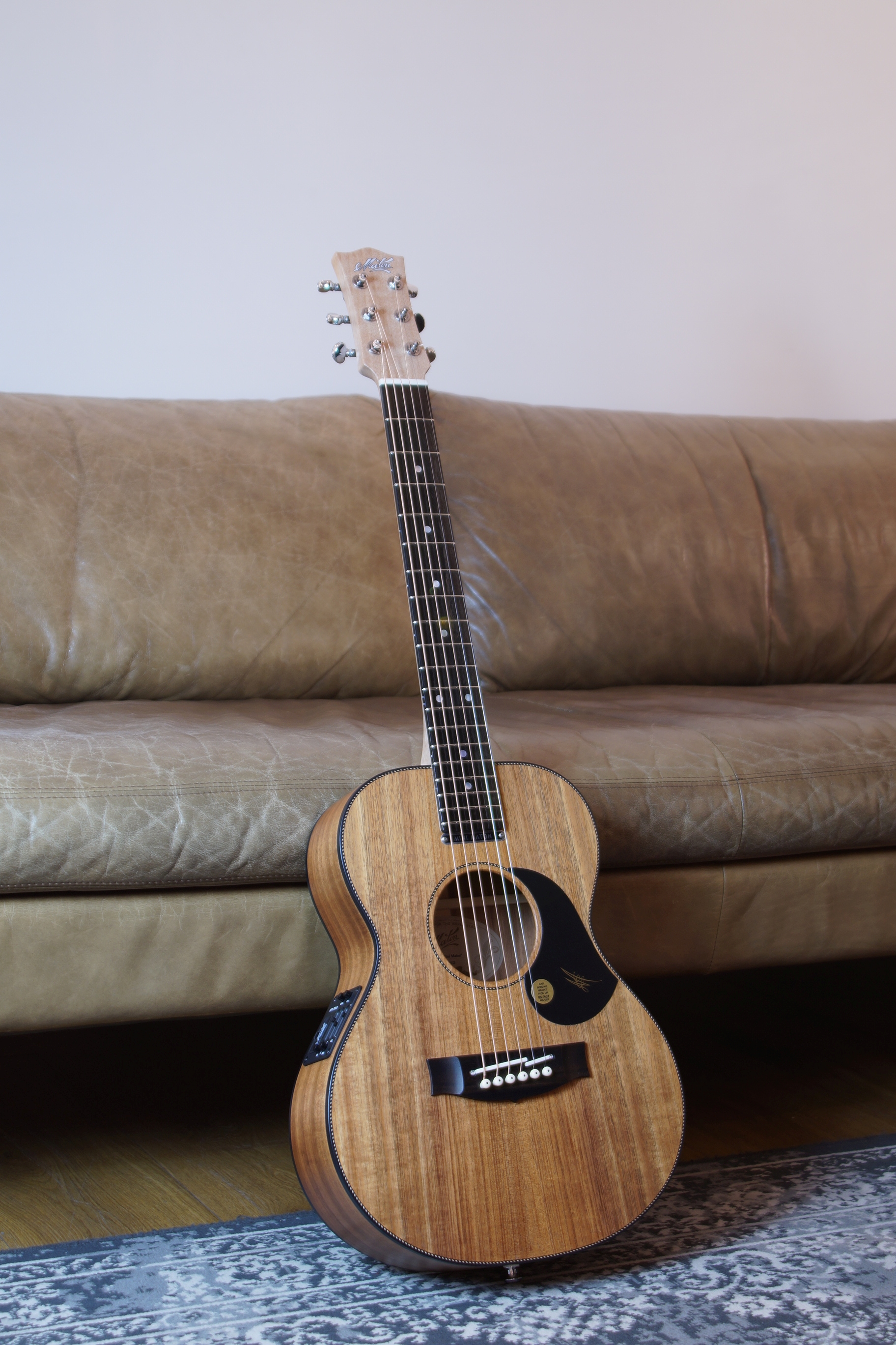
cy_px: 672
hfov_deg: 25.8
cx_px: 448
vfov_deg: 37.9
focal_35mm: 52
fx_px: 1960
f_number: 4.5
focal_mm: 35
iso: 100
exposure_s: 1/5
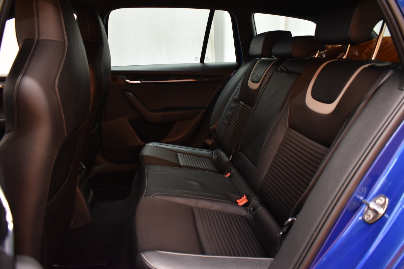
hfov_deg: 67.4
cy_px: 134
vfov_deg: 47.9
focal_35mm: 27
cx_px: 202
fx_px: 303
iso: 1400
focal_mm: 18
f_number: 3.5
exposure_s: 1/30
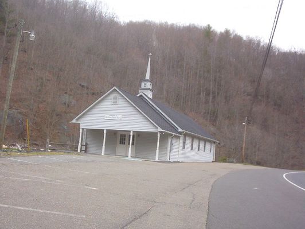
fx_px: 344
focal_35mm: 39
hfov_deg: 47.9
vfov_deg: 36.8
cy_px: 114
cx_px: 152
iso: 100
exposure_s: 1/371
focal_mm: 6
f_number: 4.5
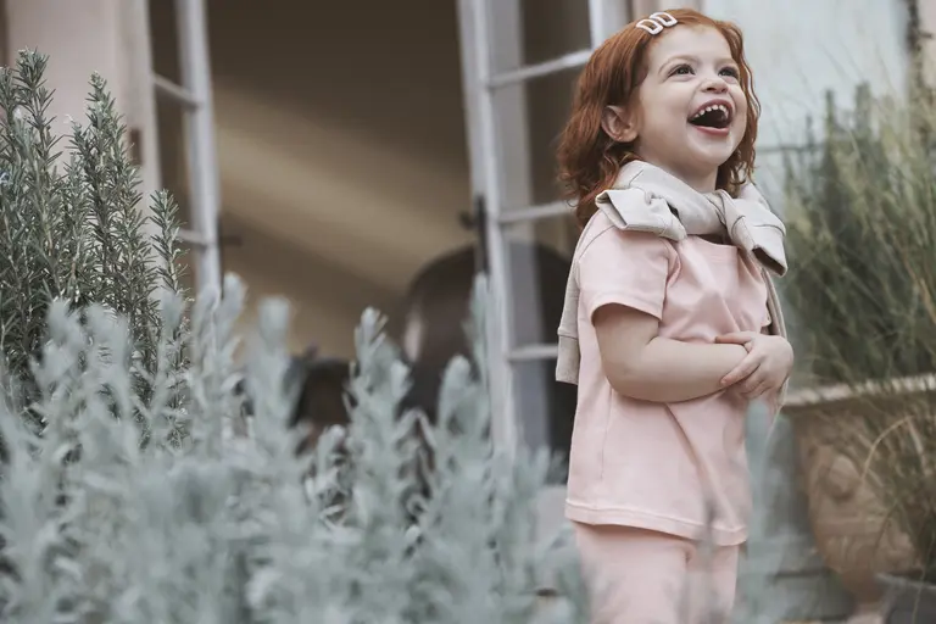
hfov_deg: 26.0
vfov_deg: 17.5
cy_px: 312
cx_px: 468
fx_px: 2028
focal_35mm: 78
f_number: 4.5
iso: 250
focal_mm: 78
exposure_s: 1/250
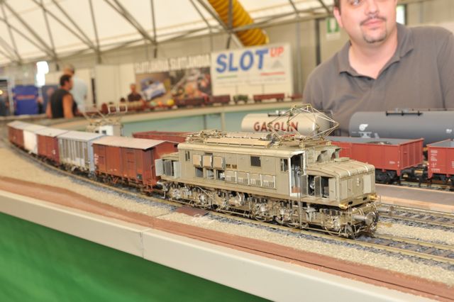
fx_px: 567
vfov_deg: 29.8
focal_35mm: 45
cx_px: 227
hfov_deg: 43.6
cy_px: 151
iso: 640
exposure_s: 1/50
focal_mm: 45
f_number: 8
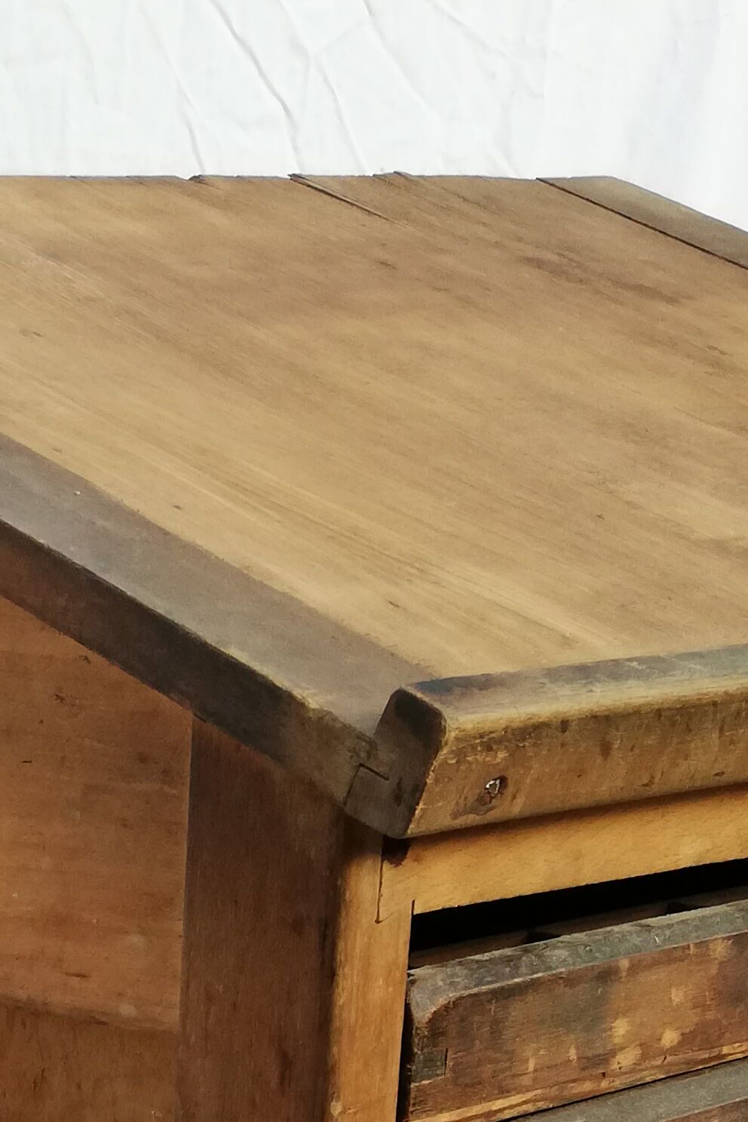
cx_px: -422
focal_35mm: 87
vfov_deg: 20.7
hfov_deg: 14.5
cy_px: 1575
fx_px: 2710
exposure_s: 1/100
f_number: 2.2
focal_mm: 3.81
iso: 64
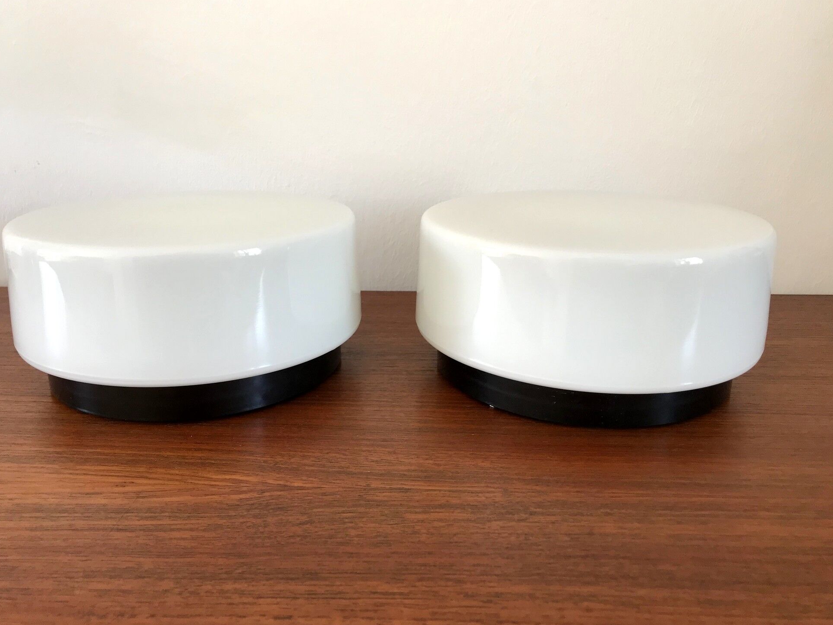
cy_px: 307
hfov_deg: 61.7
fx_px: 698
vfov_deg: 48.2
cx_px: 404
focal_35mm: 29
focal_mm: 3.99
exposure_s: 1/50
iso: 32
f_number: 1.8
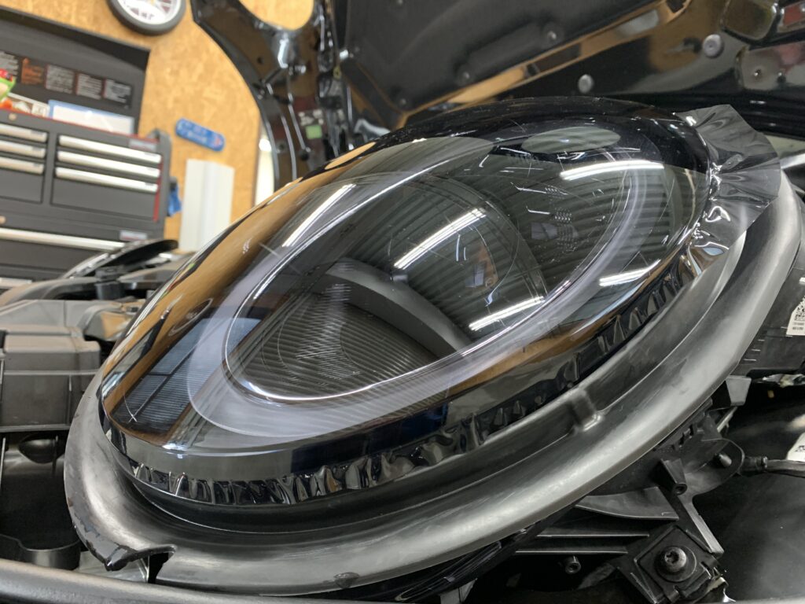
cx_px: 402
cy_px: 302
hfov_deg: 67.3
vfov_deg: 53.1
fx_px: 605
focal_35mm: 26
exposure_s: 1/33
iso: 320
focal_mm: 4.25
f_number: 1.8
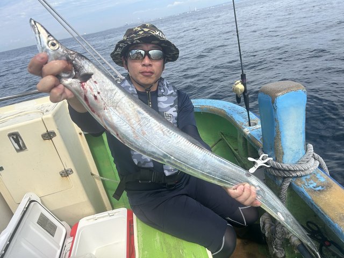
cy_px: 129
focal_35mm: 26
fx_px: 258
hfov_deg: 67.3
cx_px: 172
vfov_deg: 53.1
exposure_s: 1/3571
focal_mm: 5.7
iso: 50
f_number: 1.5
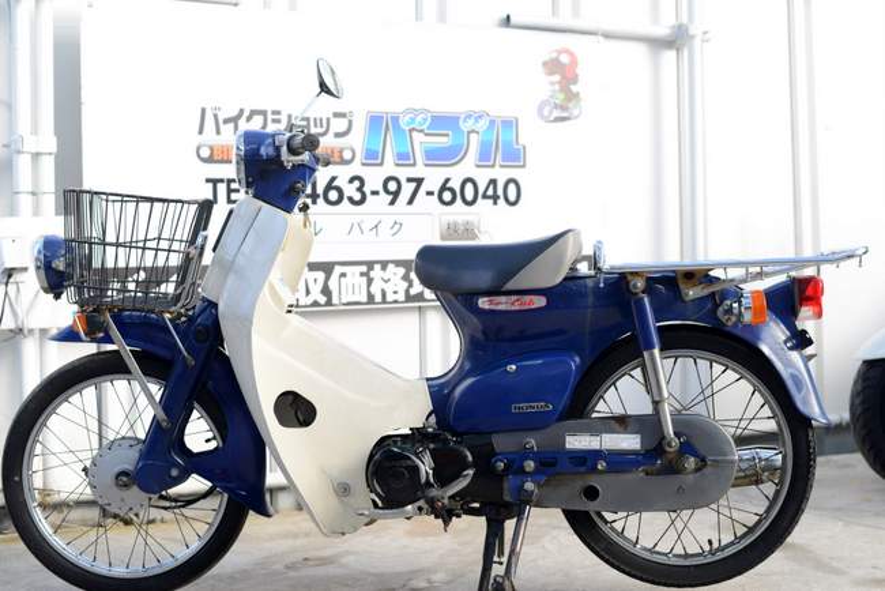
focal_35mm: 50
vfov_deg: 27.0
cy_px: 296
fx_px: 1230
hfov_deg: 39.6
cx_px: 442
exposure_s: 1/80
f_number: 4.5
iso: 100
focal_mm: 50
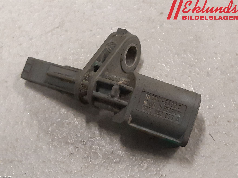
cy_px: 89
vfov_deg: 53.1
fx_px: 179
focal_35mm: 26
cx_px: 119
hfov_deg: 67.3
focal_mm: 3.93
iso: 250
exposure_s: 1/50
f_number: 1.7
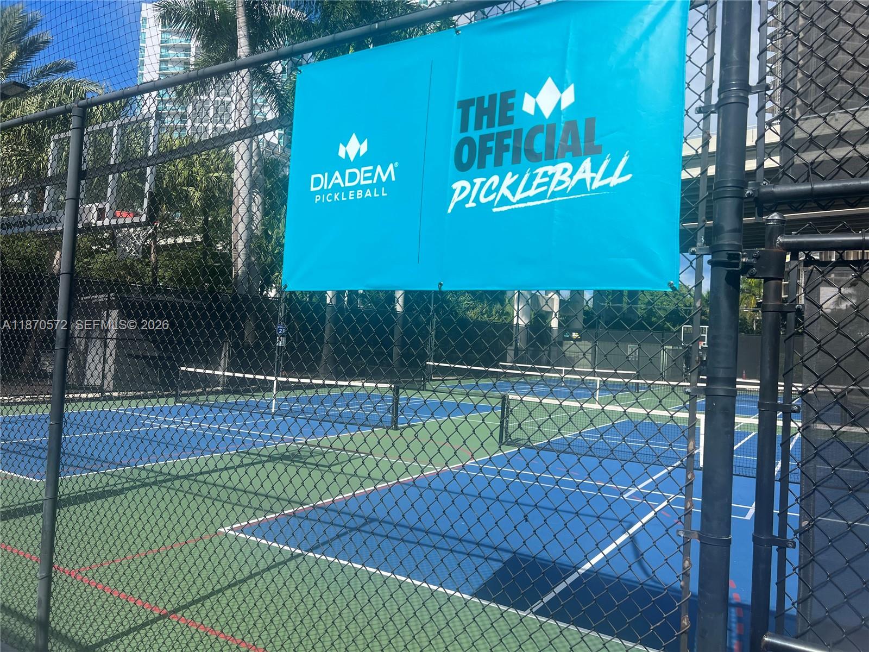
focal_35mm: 26
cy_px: 326
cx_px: 434
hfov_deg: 67.3
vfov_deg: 53.1
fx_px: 653
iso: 50
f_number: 1.5
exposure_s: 1/4831
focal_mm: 5.7
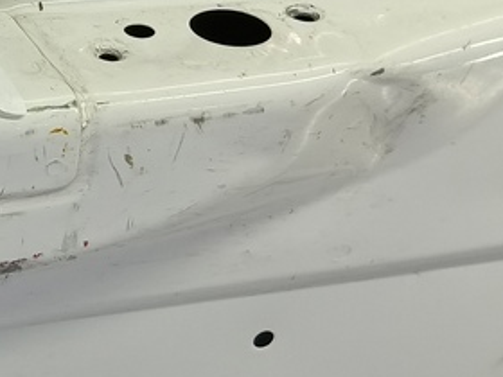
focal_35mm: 84
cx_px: -232
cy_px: 127
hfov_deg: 20.3
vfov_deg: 17.5
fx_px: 1221
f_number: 1.6
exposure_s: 1/100
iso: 150
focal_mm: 4.11
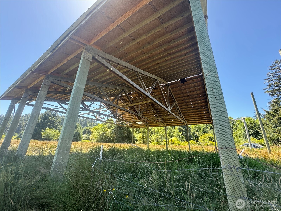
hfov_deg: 102.1
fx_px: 114
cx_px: 140
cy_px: 106
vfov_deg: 85.7
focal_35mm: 14
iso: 40
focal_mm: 2.22
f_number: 2.2
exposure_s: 1/201
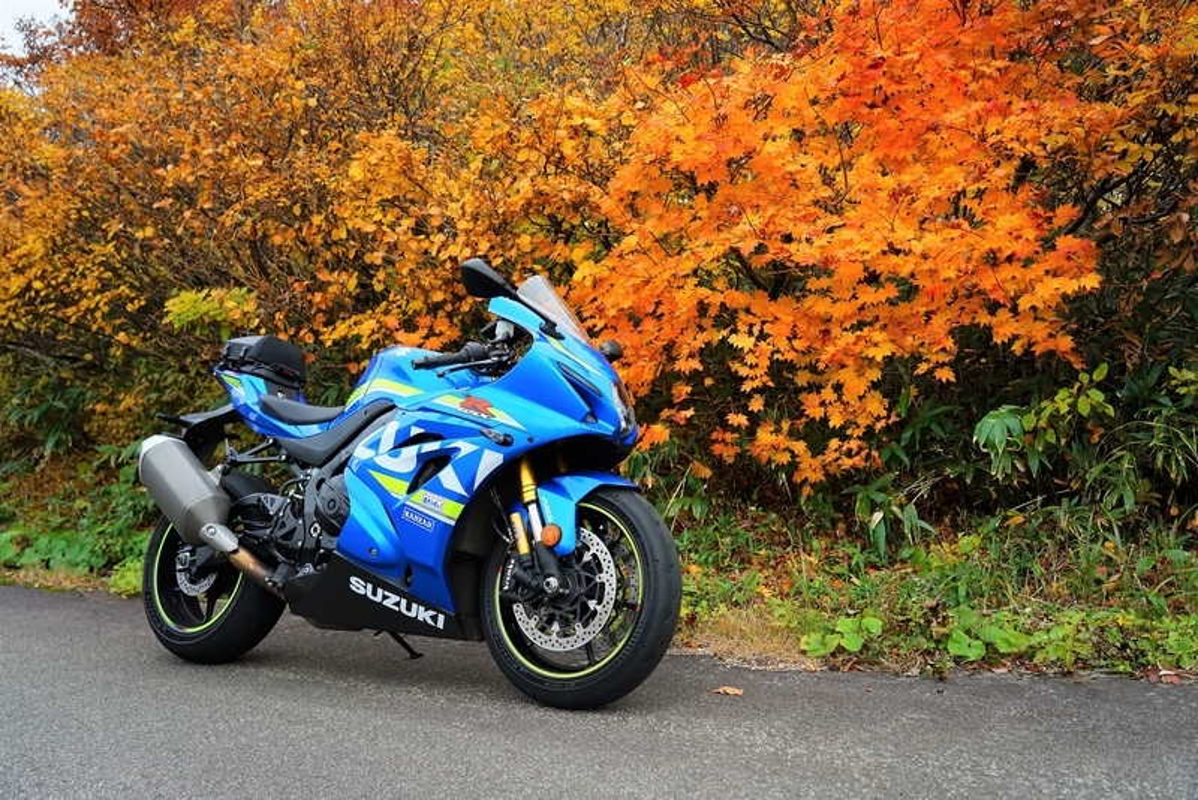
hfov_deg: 63.6
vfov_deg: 45.0
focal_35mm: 29
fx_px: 965
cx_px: 599
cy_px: 400
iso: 100
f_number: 4
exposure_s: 1/320
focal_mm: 29
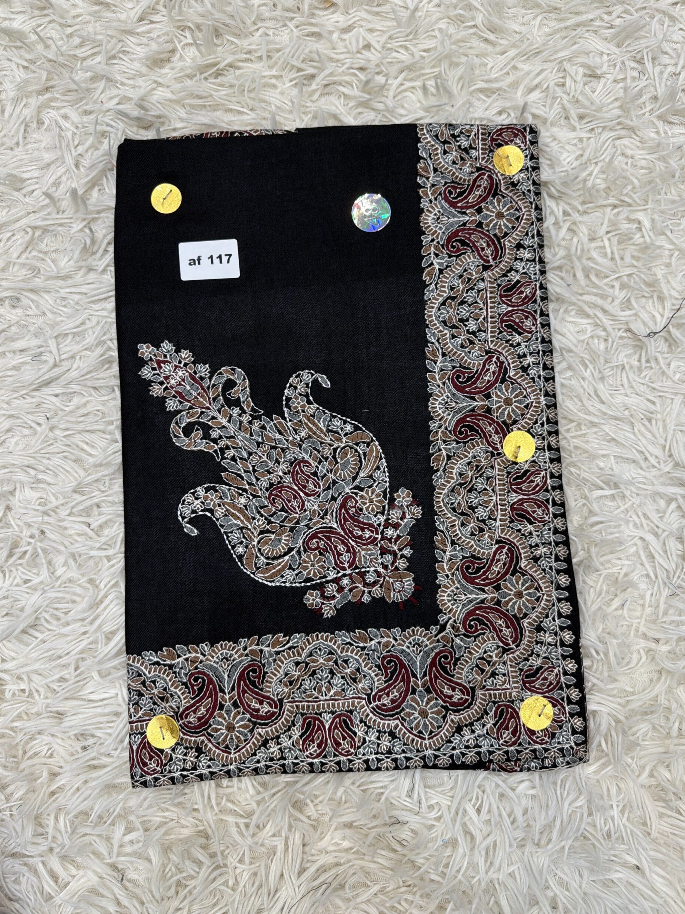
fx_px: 660
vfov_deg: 69.4
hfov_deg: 54.9
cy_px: 442
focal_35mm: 25
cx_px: 341
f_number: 1.78
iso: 80
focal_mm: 6.76
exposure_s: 1/100
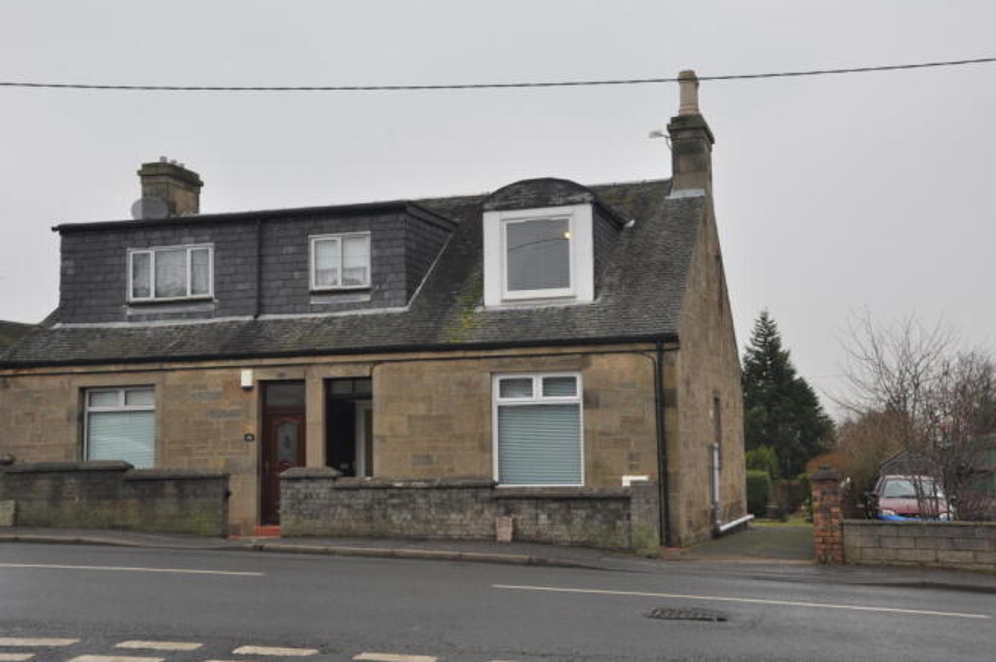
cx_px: 498
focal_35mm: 46
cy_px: 331
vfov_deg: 28.9
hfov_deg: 42.4
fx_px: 1285
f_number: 13
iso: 250
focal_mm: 31
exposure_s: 1/10
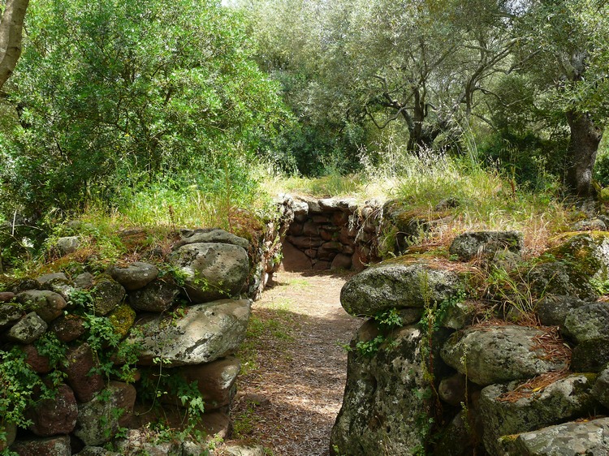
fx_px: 967
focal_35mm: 55
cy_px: 228
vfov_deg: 26.5
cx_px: 304
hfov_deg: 34.9
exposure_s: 1/125
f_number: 3.6
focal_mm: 11.6
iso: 100
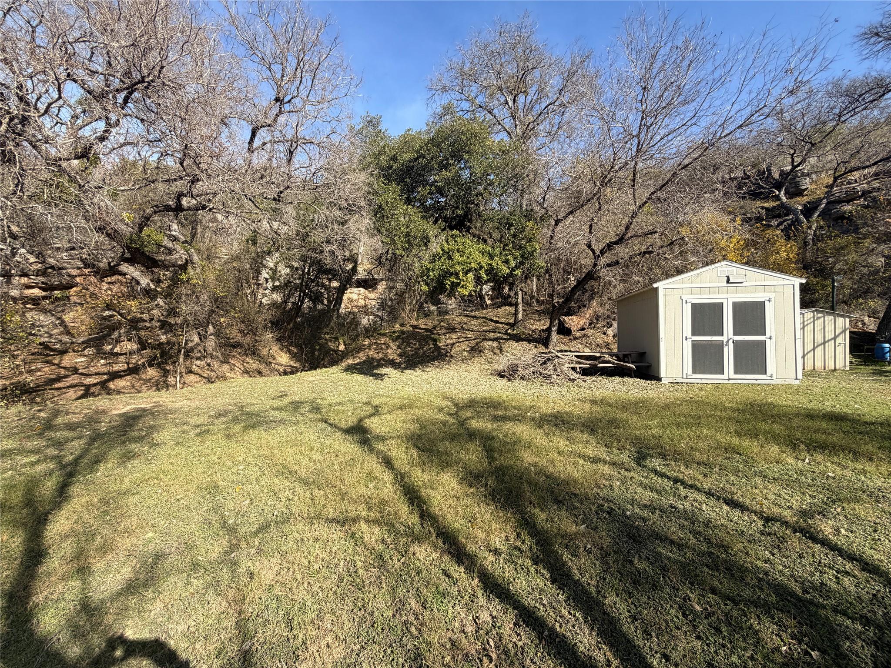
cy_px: 334
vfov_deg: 85.7
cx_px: 446
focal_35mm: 14
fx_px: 360
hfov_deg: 102.1
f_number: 2.2
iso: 40
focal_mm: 2.22
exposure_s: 1/679
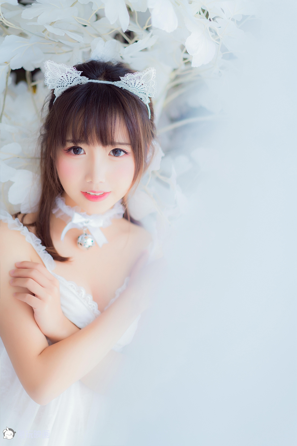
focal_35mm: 55
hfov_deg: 24.6
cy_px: 223
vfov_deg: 36.2
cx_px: 148
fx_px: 680
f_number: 1.8
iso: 200
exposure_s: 1/125
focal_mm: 55
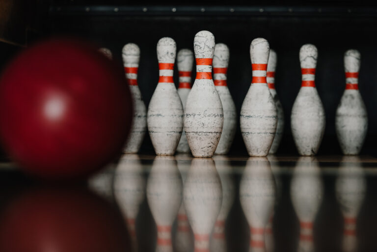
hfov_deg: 16.8
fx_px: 1278
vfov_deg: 11.3
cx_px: 188
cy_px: 126
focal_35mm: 122
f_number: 2.8
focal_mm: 122
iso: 400
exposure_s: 1/100
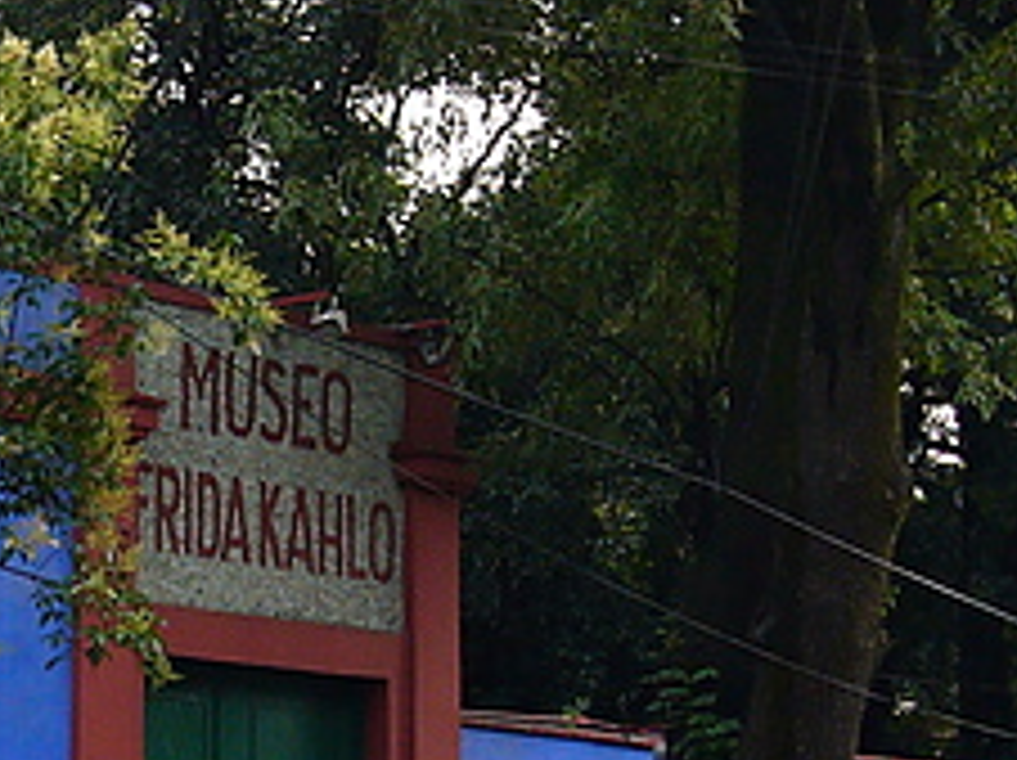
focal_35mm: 154
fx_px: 4520
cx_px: 90
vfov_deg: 9.6
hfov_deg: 12.7
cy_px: 540
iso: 100
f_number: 3.3
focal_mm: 6.9
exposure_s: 1/50
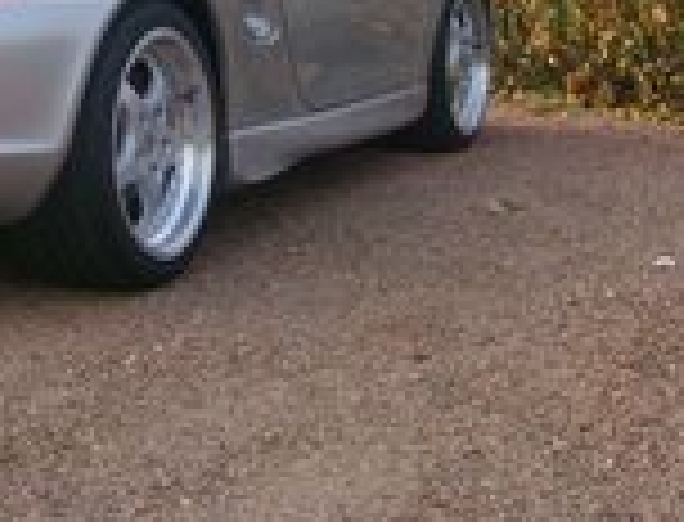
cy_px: 32
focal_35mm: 85
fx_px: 1690
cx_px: 153
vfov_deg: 17.3
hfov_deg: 22.6
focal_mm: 6
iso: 100
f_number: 4.7
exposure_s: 1/212
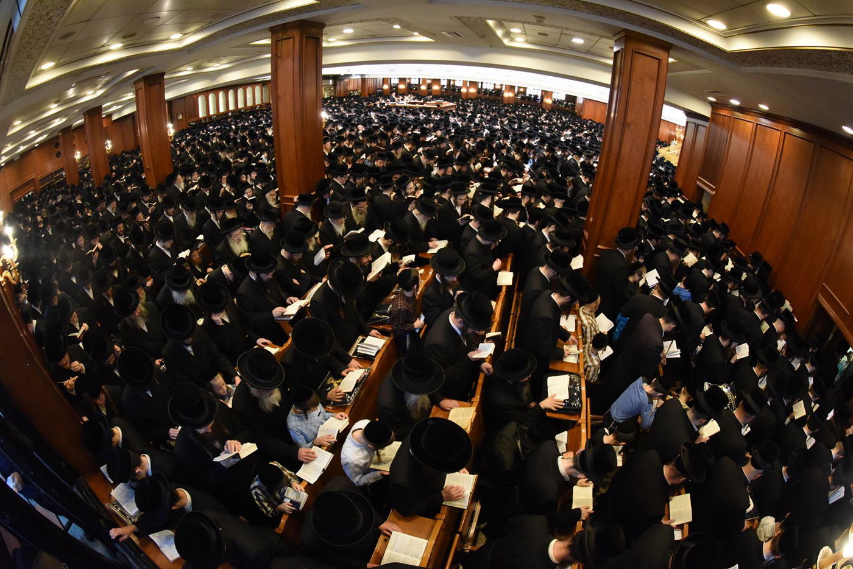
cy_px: 284
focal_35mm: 15
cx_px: 426
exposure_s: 1/100
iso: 5000
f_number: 4.5
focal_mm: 15
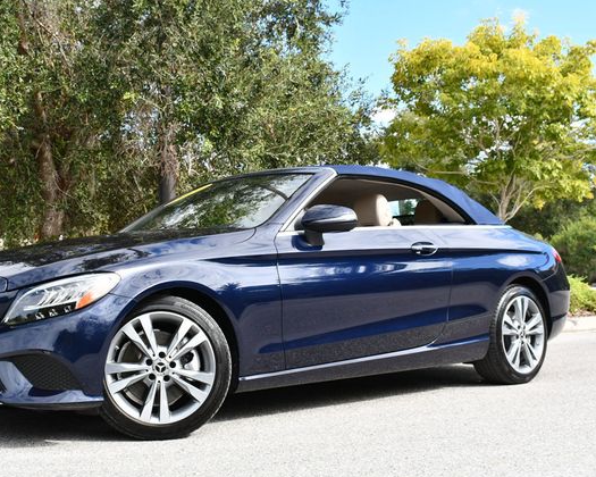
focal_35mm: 55
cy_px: 242
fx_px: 970
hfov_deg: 34.0
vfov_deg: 27.6
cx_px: 234
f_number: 7.1
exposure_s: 1/250
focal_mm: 24
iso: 200
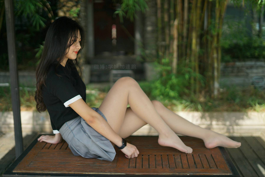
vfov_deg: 27.0
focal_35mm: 50
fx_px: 368
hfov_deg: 39.6
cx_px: 132
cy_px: 88
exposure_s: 1/3200
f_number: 1.8
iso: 200
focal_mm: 50
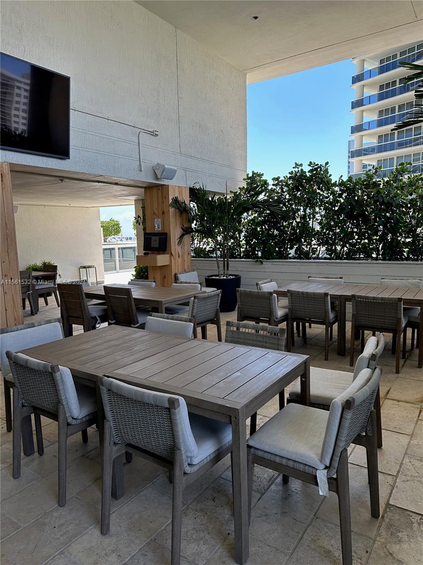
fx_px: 391
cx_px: 212
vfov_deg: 71.6
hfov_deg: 56.8
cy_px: 282
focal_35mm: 24
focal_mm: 6.86
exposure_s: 1/816
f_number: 1.78
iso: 80
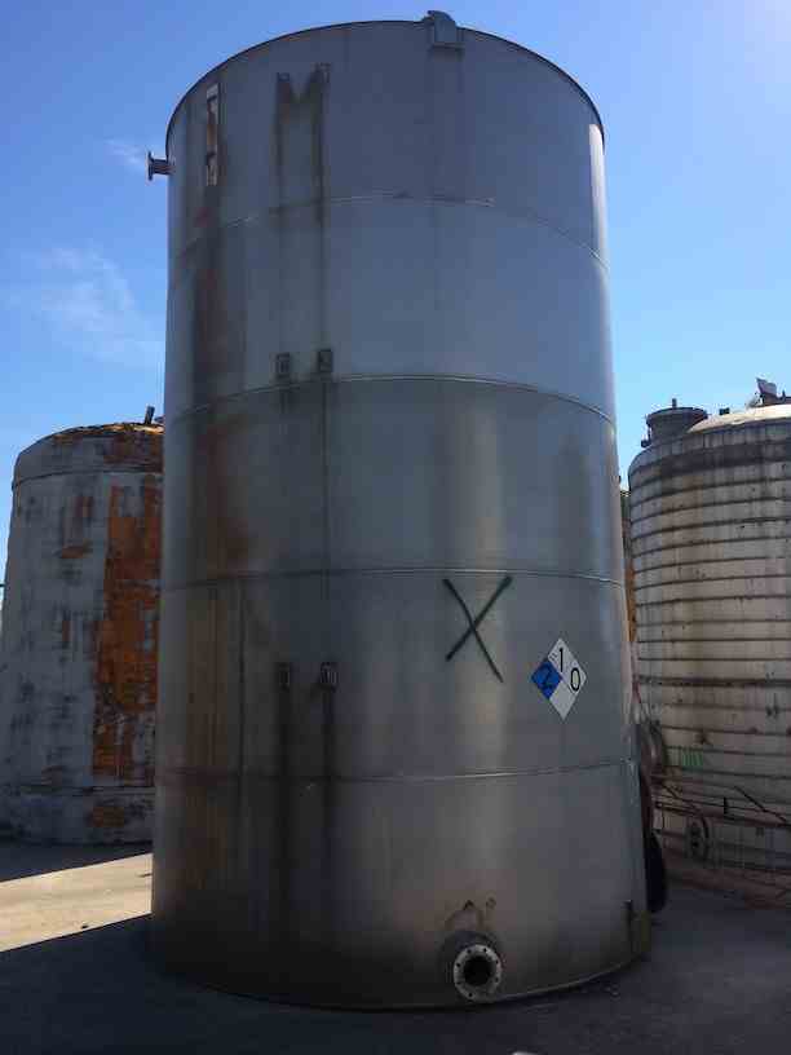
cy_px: 528
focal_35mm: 29
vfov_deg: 61.7
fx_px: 884
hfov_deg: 48.2
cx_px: 396
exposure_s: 1/2053
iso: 32
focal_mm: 4.15
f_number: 2.2
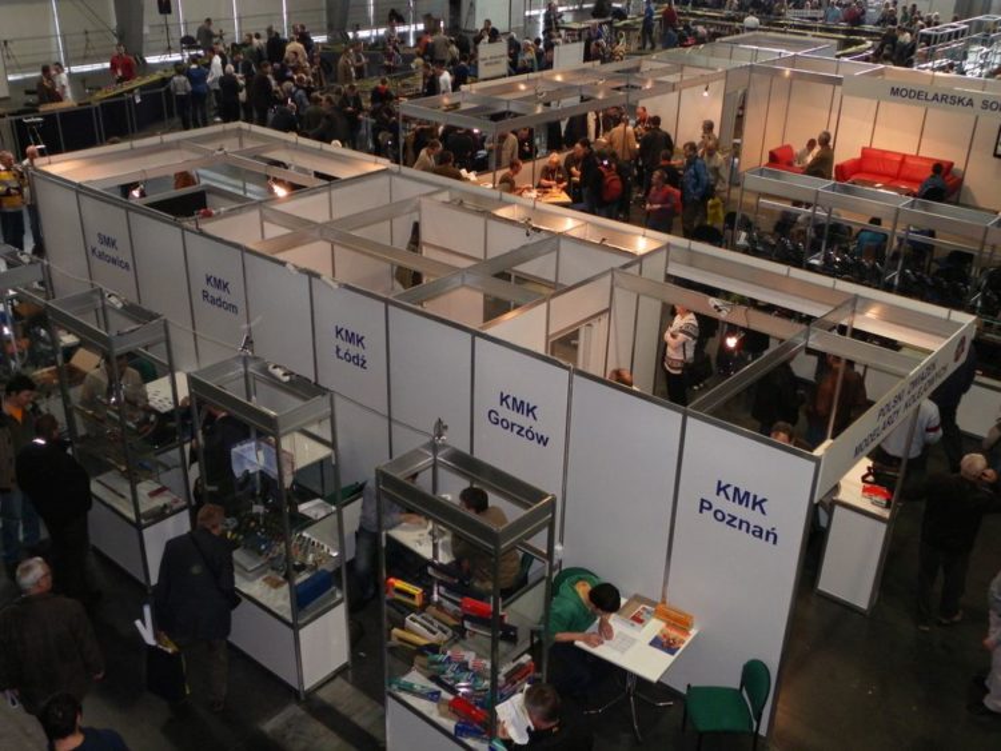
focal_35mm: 37
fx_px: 1070
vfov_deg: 38.7
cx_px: 500
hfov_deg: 50.1
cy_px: 376
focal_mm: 6.6
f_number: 3.2
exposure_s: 1/40
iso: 200
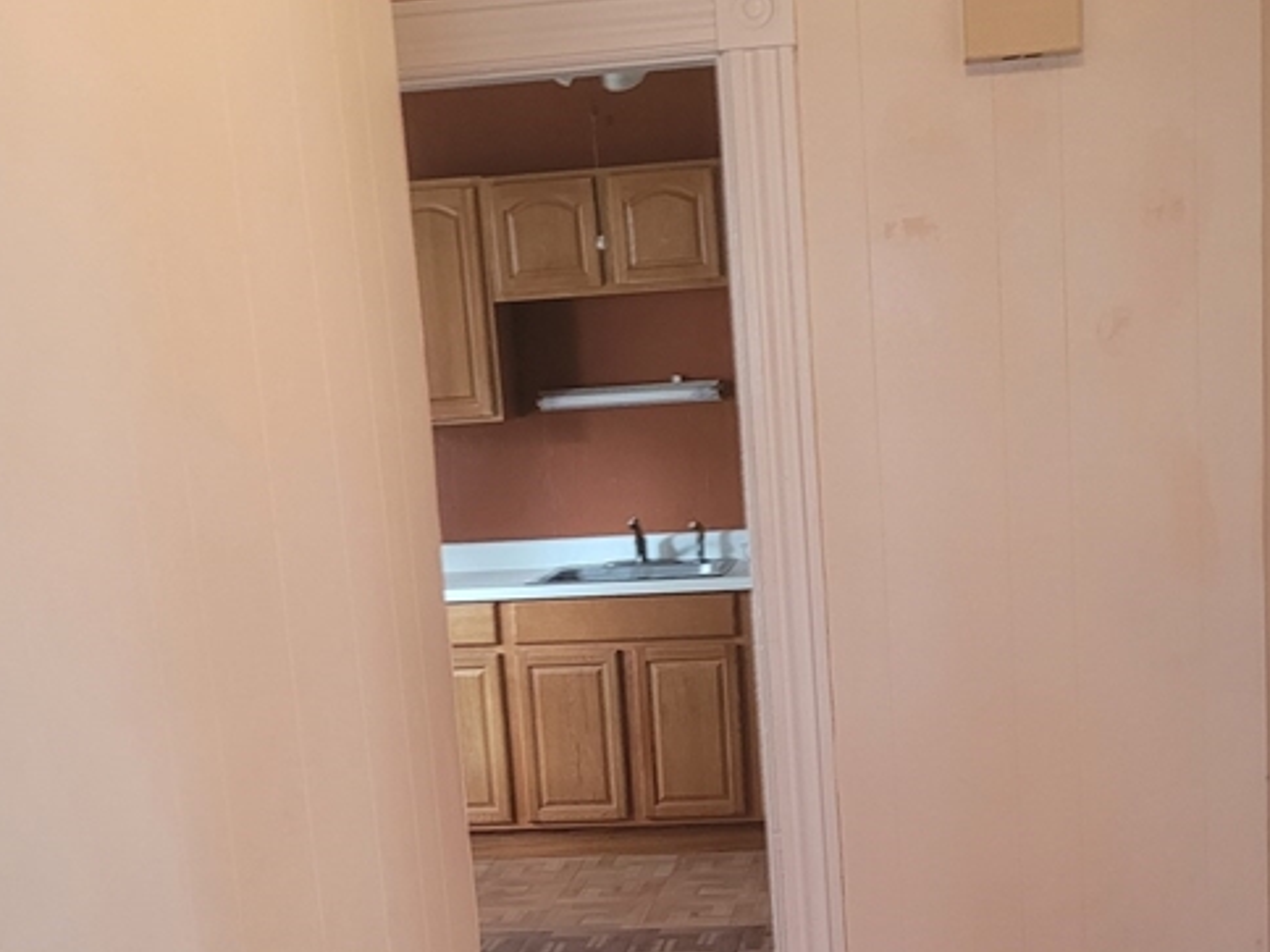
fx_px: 2018
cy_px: 816
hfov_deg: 34.8
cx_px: 782
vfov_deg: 25.9
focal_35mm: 55
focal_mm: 5.4
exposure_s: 1/40
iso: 250
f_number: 1.8
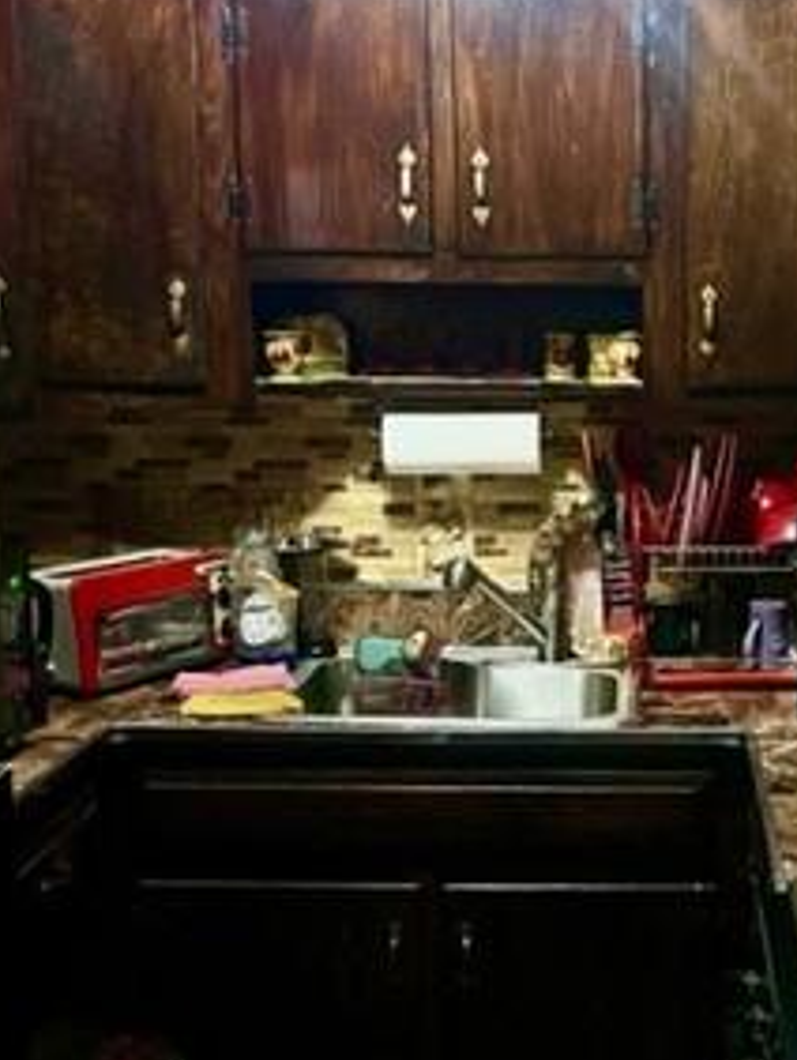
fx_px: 1808
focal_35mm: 59
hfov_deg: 24.3
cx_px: 673
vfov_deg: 32.6
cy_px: 639
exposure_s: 1/30
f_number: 1.5
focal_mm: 5.7
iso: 800
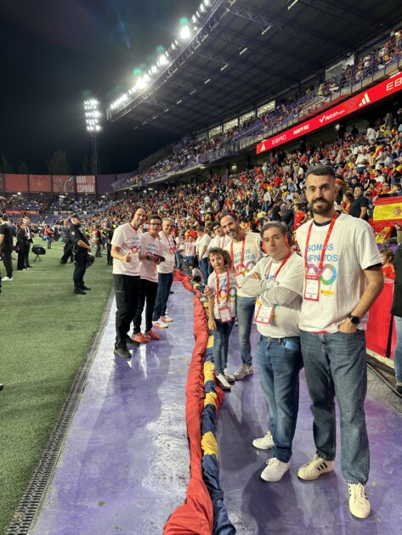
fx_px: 371
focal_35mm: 24
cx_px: 201
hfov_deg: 56.8
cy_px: 268
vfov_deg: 71.6
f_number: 1.78
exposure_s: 1/100
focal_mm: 6.86
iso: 125
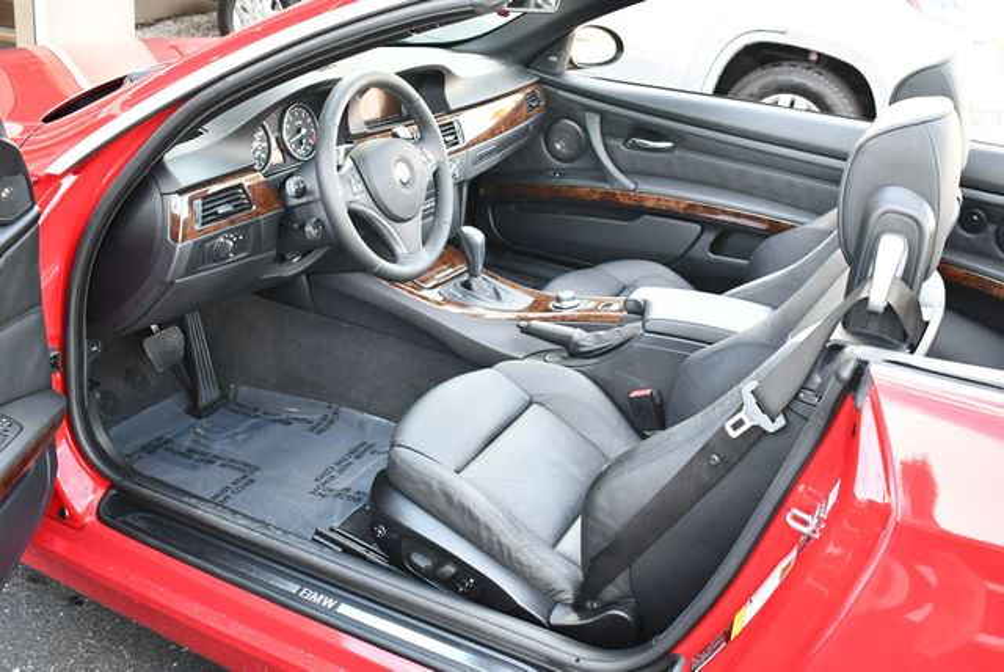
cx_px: 502
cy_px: 336
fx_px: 1005
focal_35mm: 36
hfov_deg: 53.1
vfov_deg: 36.9
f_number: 3.5
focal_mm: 18
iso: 800
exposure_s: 1/160
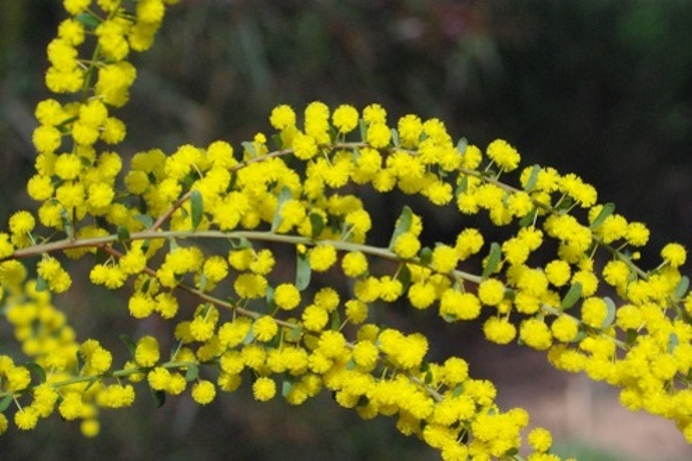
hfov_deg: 27.0
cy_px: 230
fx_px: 1442
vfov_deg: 18.2
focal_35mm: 75
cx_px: 346
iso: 1600
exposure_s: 1/4000
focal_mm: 50
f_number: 6.3
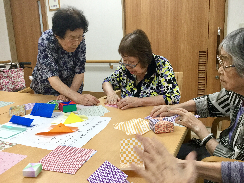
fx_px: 219
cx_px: 122
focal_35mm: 31
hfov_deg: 58.4
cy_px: 92
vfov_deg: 45.4
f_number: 2.4
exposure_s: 1/30
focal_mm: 3.3
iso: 80
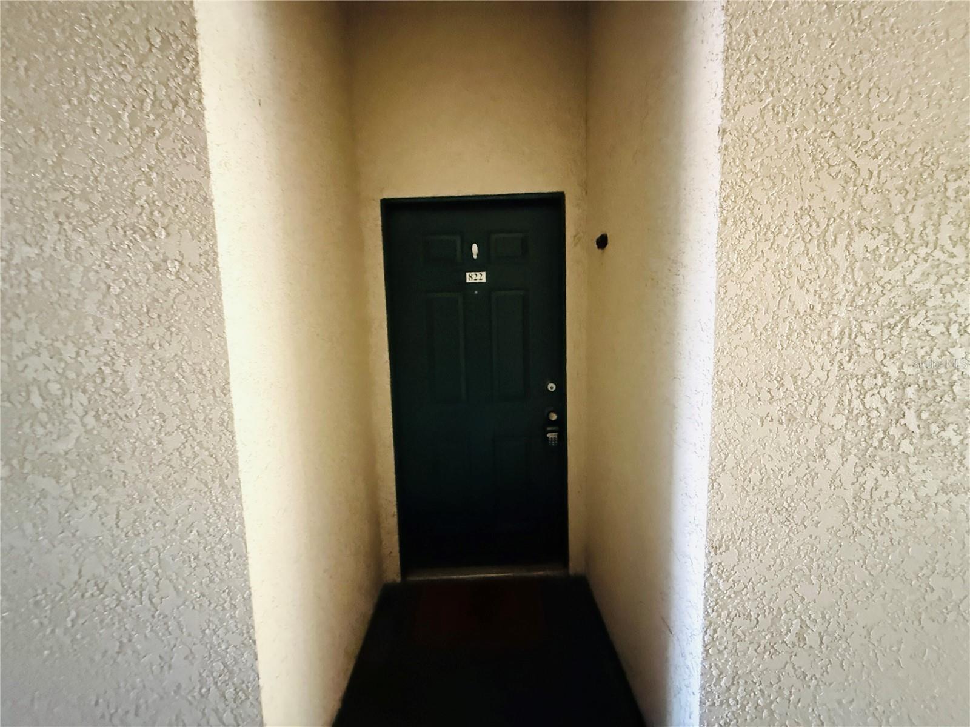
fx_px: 392
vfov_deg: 85.7
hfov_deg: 102.1
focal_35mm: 14
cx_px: 485
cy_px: 364
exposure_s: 1/40
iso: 1600
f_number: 2.2
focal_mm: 2.22
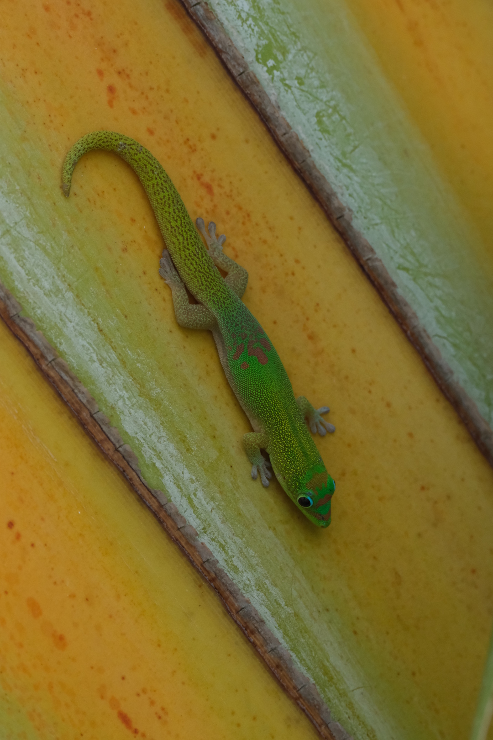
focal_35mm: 450
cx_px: 246
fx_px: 9243
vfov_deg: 4.6
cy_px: 370
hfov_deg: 3.1
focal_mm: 300
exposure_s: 1/400
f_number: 9
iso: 3200
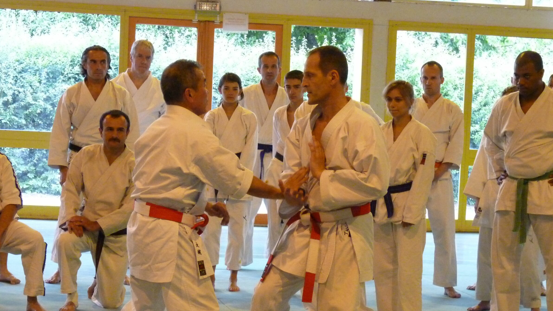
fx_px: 1613
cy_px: 204
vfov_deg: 11.0
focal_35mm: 110
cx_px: 271
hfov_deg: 19.5
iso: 800
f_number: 3.4
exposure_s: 1/125
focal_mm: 16.7
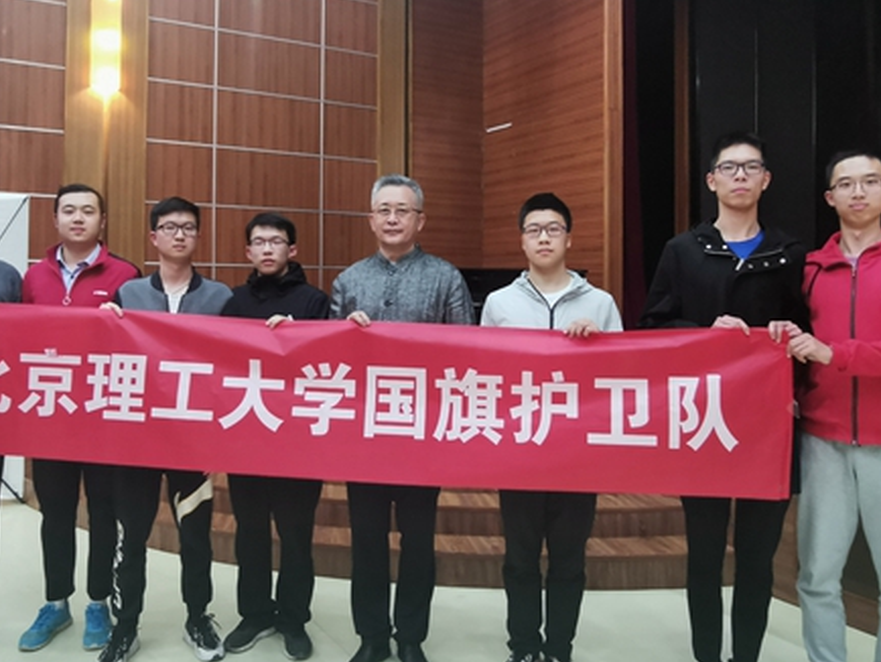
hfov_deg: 63.3
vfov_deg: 49.6
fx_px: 713
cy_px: 278
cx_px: 400
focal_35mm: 28
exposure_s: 1/25
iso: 500
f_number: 2.2
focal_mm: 2.26
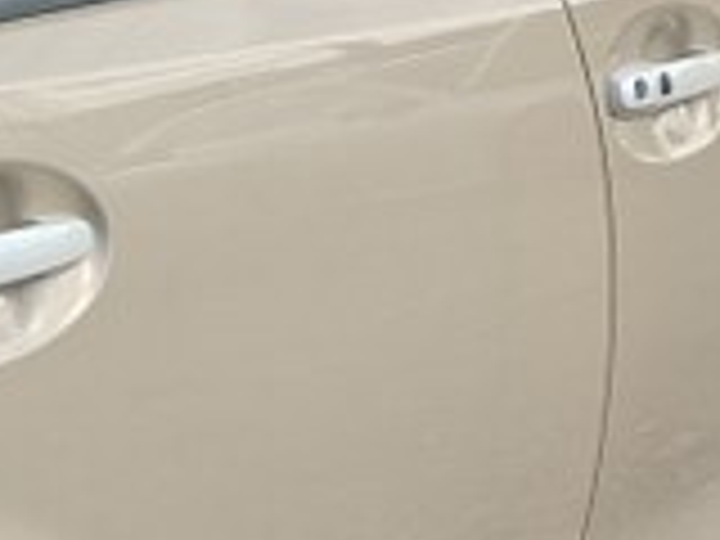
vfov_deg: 8.9
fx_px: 3453
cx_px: -389
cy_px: 324
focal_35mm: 166
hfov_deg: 11.4
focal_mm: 5.43
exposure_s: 1/2632
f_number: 1.89
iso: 47
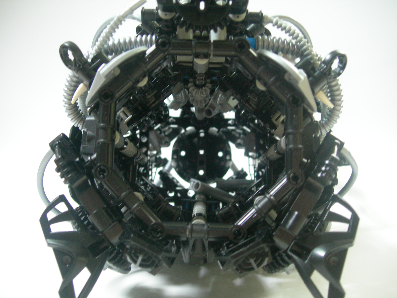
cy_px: 149
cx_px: 198
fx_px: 436
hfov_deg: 49.0
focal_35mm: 38
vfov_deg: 37.7
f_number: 2.8
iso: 150
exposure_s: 1/3.3
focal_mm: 7.8
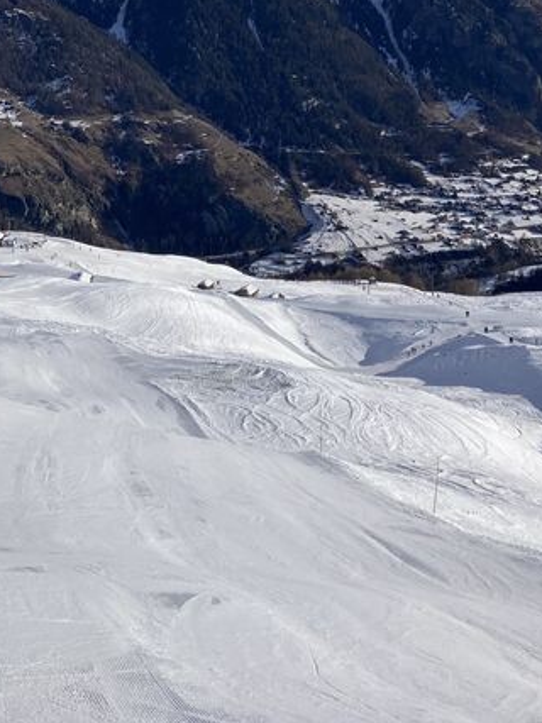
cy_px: 185
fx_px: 1232
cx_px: 120
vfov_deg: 32.1
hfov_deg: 24.5
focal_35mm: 59
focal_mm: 3.99
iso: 25
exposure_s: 1/6024
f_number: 1.8
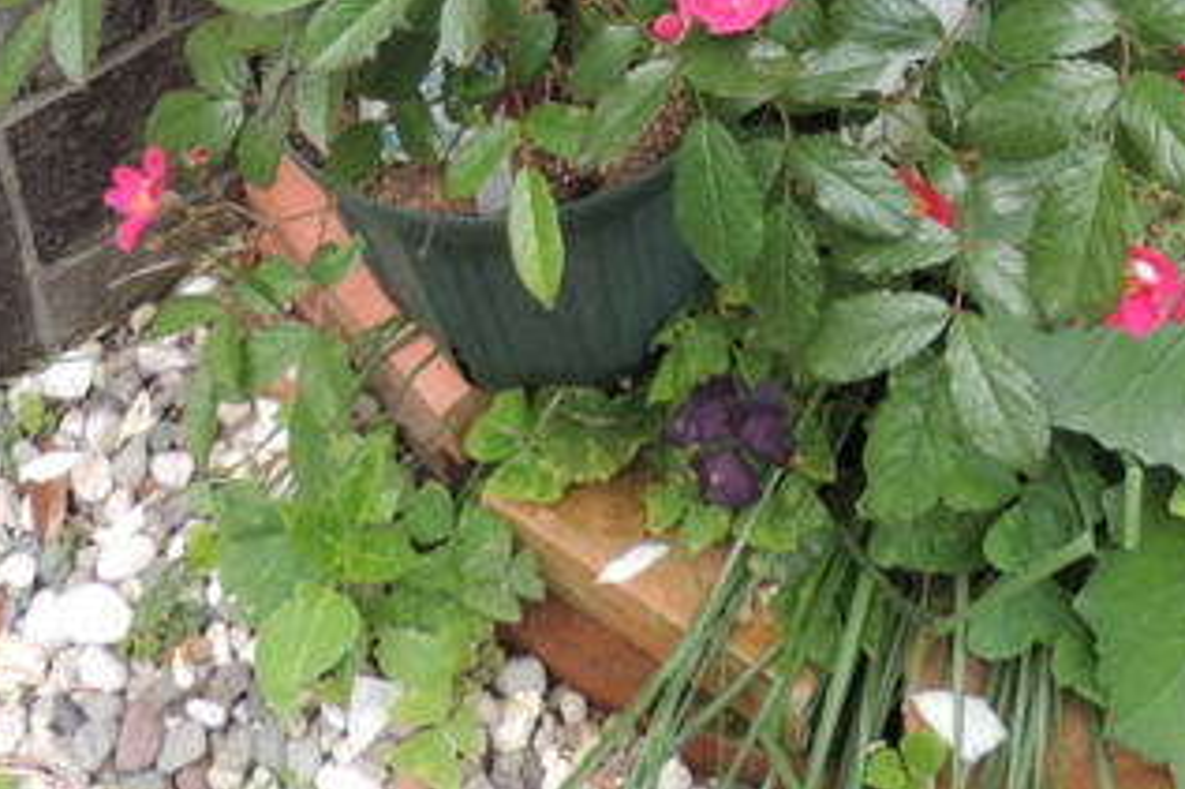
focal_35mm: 63
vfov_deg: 19.3
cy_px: -329
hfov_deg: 31.8
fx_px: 2073
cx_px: 699
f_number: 3
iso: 100
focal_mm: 4.3
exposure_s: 1/160
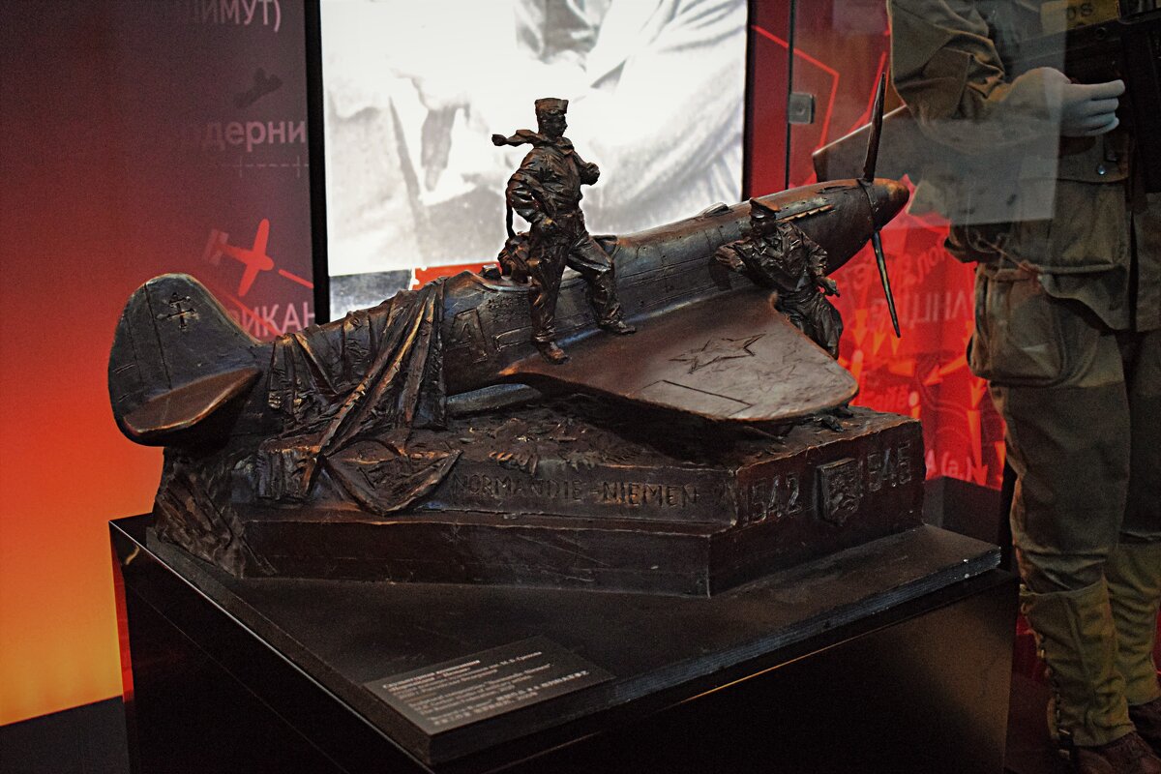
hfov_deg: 51.3
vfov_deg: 35.5
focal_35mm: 38
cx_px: 580
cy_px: 387
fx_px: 1209
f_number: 4.5
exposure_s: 1/125
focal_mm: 25
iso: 6400
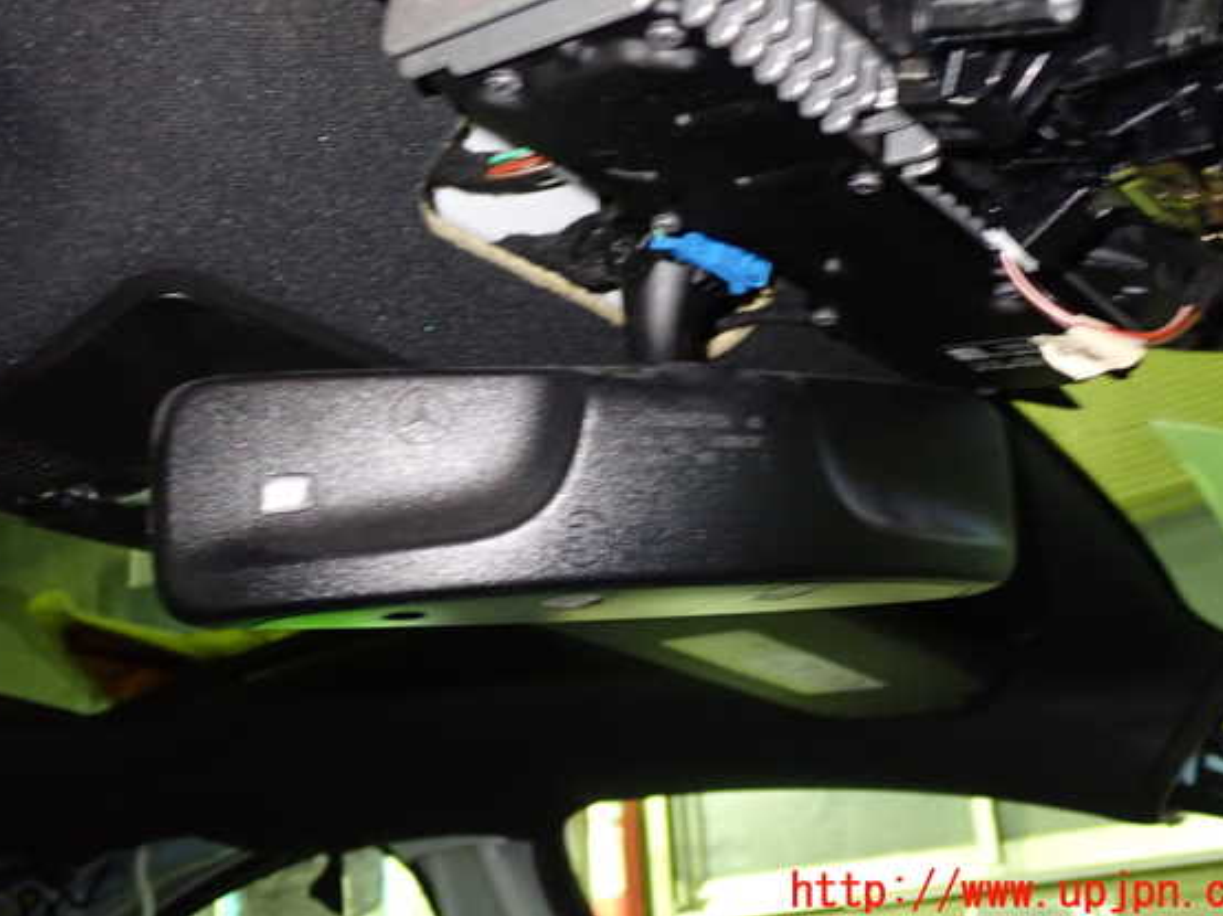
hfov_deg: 47.9
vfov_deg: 36.8
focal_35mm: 39
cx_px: 627
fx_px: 1377
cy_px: 424
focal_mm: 6.37
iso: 800
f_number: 2.5
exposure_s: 1/13
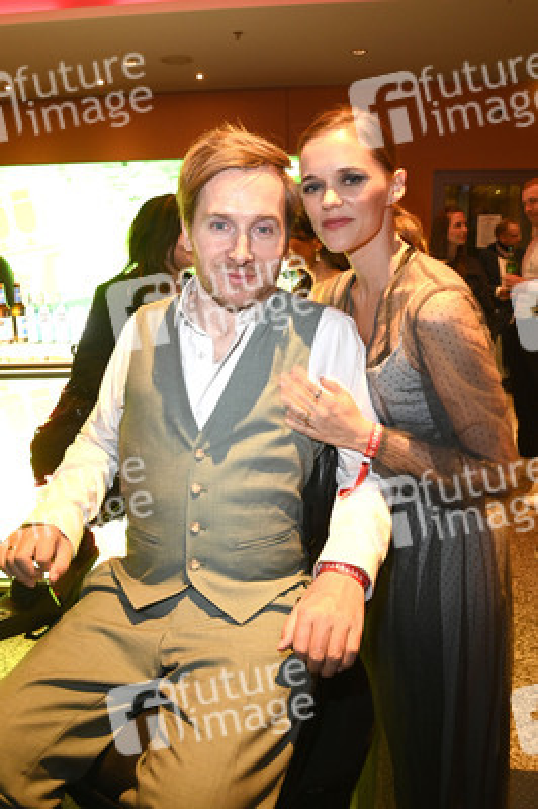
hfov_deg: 53.1
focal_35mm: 24
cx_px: 269
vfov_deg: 73.8
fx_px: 539
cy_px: 404
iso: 3200
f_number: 5.6
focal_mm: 24
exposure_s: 1/20
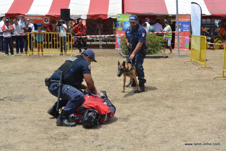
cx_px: 113
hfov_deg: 35.0
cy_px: 76
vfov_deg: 23.8
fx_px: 358
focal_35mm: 57
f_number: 14
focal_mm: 38
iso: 1000
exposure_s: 1/800
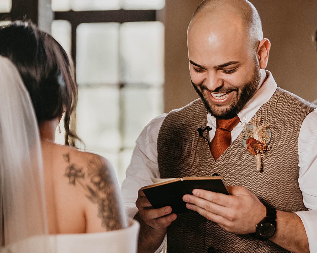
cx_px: 192
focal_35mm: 203
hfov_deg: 9.5
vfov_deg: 7.6
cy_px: 114
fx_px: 1905
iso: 1000
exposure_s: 1/100
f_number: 3.2
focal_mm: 144
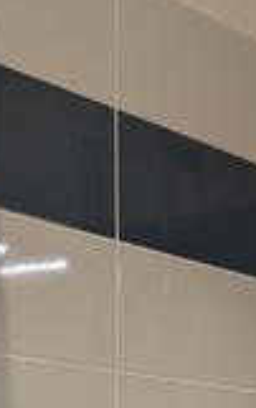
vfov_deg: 18.7
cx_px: 456
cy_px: 649
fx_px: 1058
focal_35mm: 95
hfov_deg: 12.6
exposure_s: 1/32
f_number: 1.85
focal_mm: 6.81
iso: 45
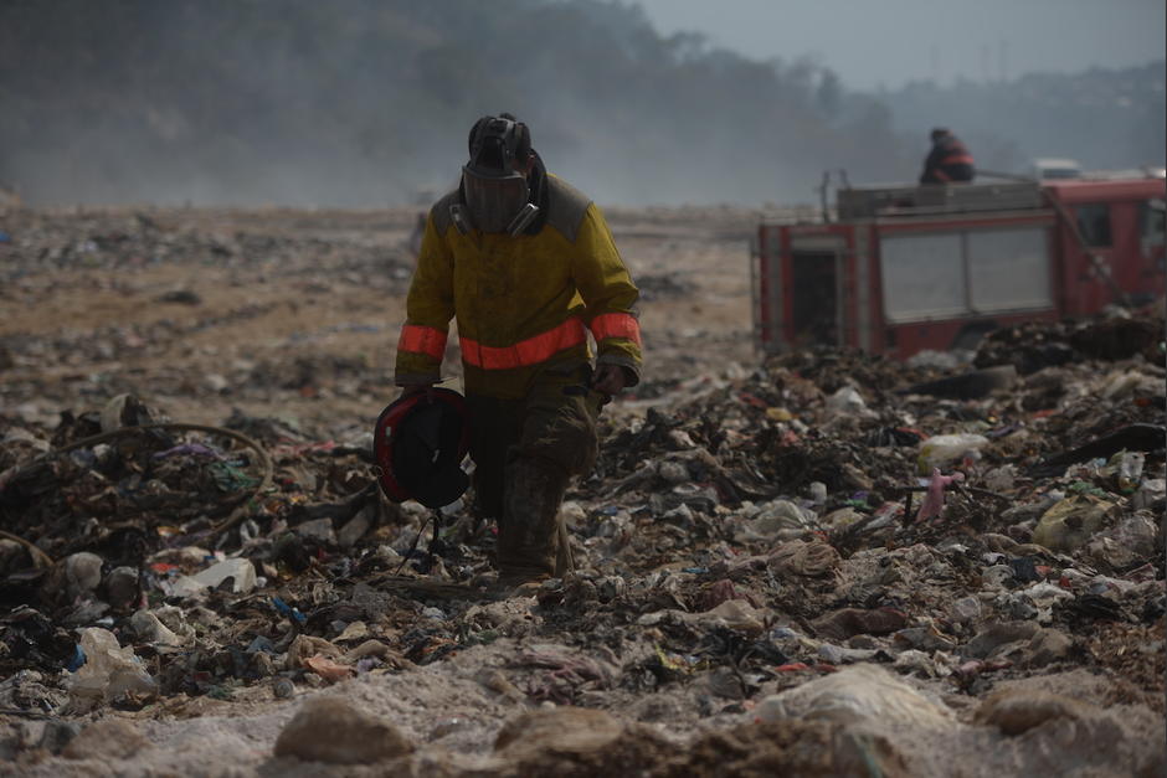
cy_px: 389
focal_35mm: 105
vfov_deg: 13.0
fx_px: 3404
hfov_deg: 19.5
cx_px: 584
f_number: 4
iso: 50
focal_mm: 105
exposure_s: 1/1600
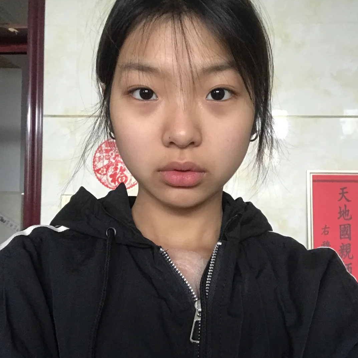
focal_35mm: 38
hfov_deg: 43.9
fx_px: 445
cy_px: 172
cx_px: 180
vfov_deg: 43.9
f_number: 2.2
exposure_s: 1/33
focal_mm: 2.87
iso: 250
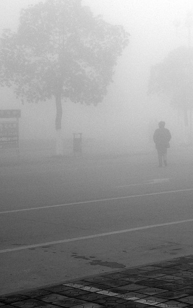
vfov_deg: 24.1
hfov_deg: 15.1
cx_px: 146
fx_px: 723
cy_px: 152
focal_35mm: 86
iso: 50
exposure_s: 1/60
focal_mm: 10
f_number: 2.8
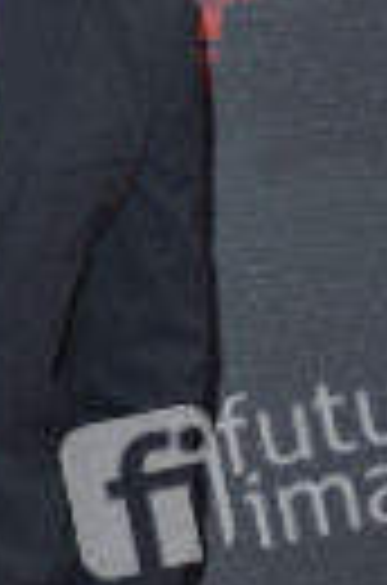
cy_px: 248
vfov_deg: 6.4
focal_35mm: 324
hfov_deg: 4.2
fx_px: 5252
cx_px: -117
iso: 400
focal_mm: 105
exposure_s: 1/250
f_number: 7.1
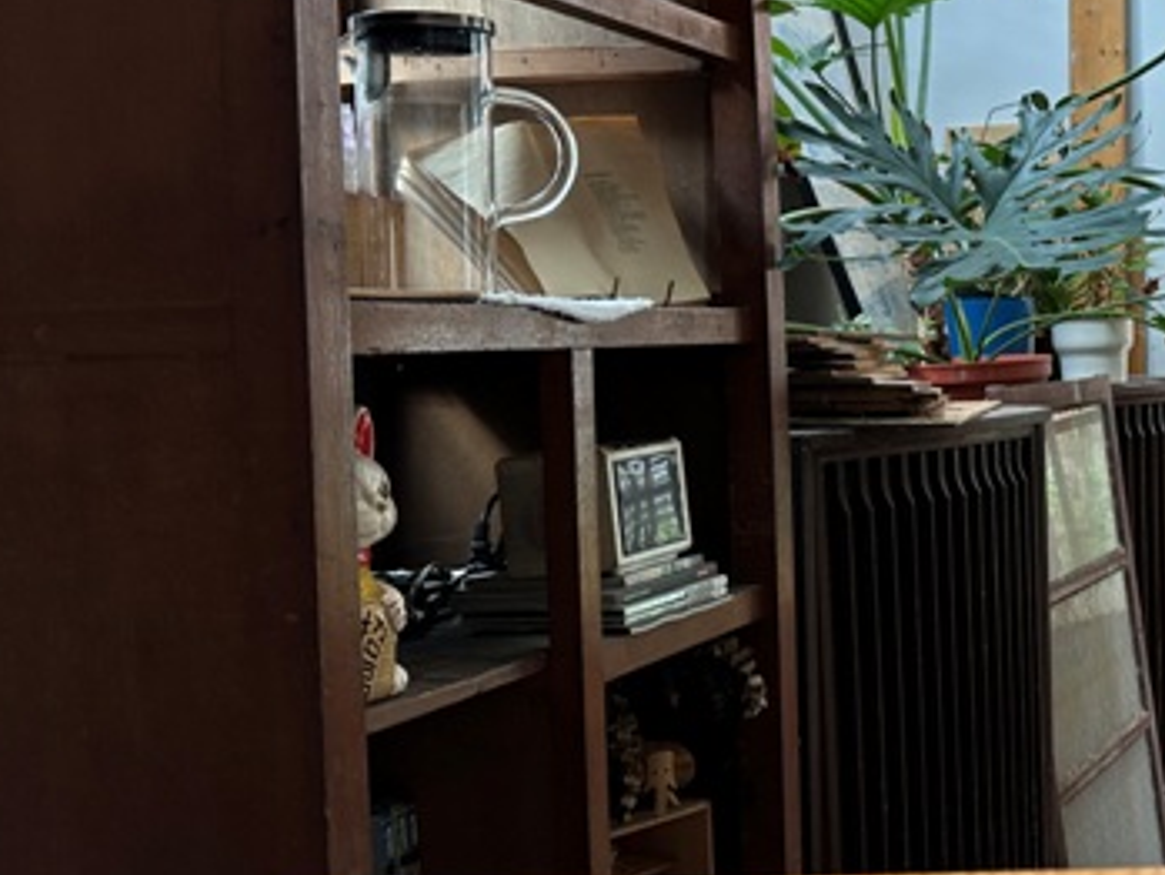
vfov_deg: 26.5
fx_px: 1852
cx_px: 1285
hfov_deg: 31.0
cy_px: 364
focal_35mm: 55
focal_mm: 6.86
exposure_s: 1/120
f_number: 1.78
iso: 100
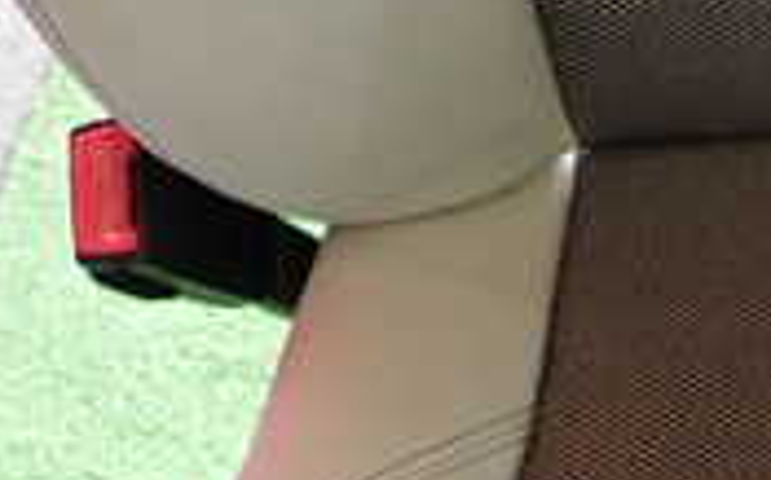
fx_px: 1910
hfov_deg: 20.8
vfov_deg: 13.4
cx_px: 1000
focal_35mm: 91
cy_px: 757
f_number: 2
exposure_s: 1/30
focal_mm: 4.5
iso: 250
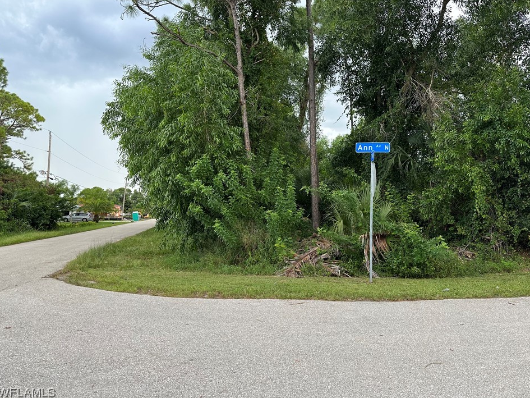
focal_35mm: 26
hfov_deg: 67.3
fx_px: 398
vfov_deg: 53.0
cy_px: 186
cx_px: 274
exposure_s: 1/529
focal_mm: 6.86
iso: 80
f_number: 1.78
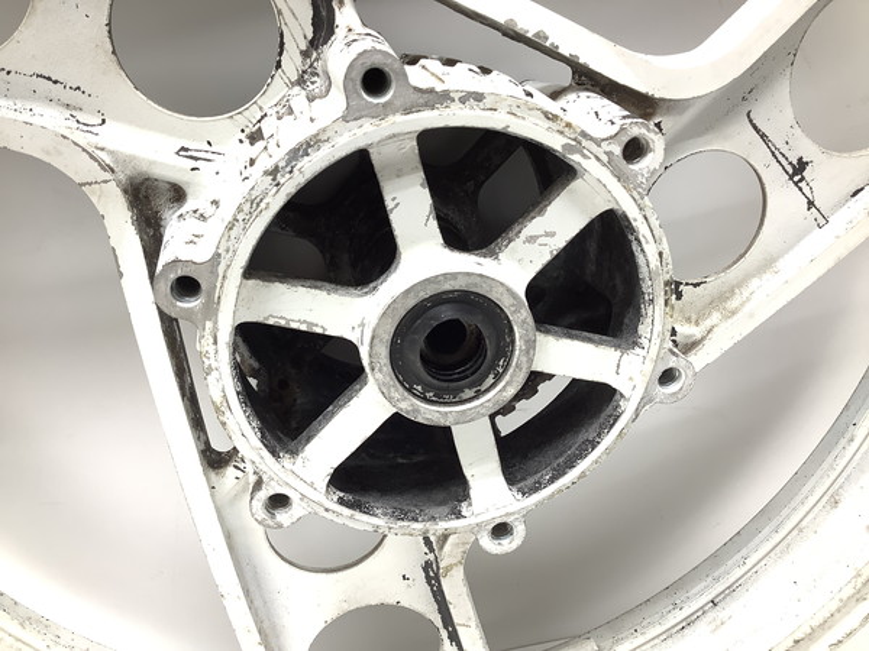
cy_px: 326
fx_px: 778
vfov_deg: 45.4
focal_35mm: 31
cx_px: 434
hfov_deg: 58.4
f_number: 2.4
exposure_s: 1/60
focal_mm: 3.3
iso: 64
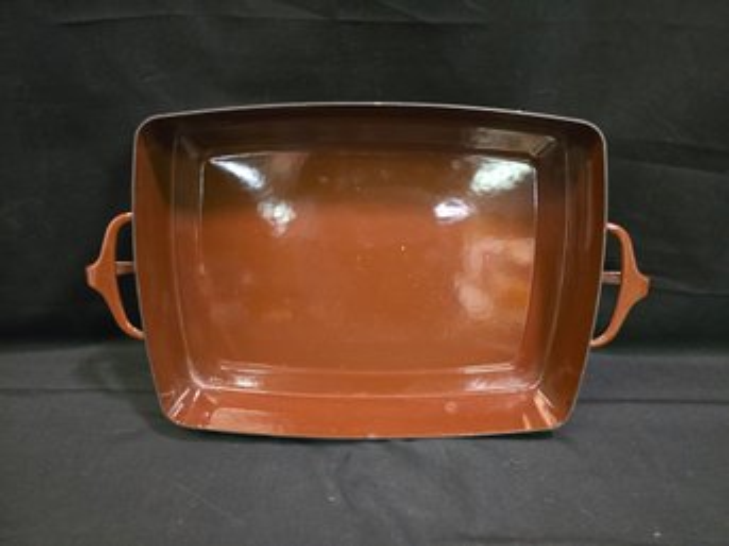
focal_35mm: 23
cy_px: 273
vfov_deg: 58.8
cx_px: 364
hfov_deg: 73.9
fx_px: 484
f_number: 1.7
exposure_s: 1/60
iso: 2000
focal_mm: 6.3
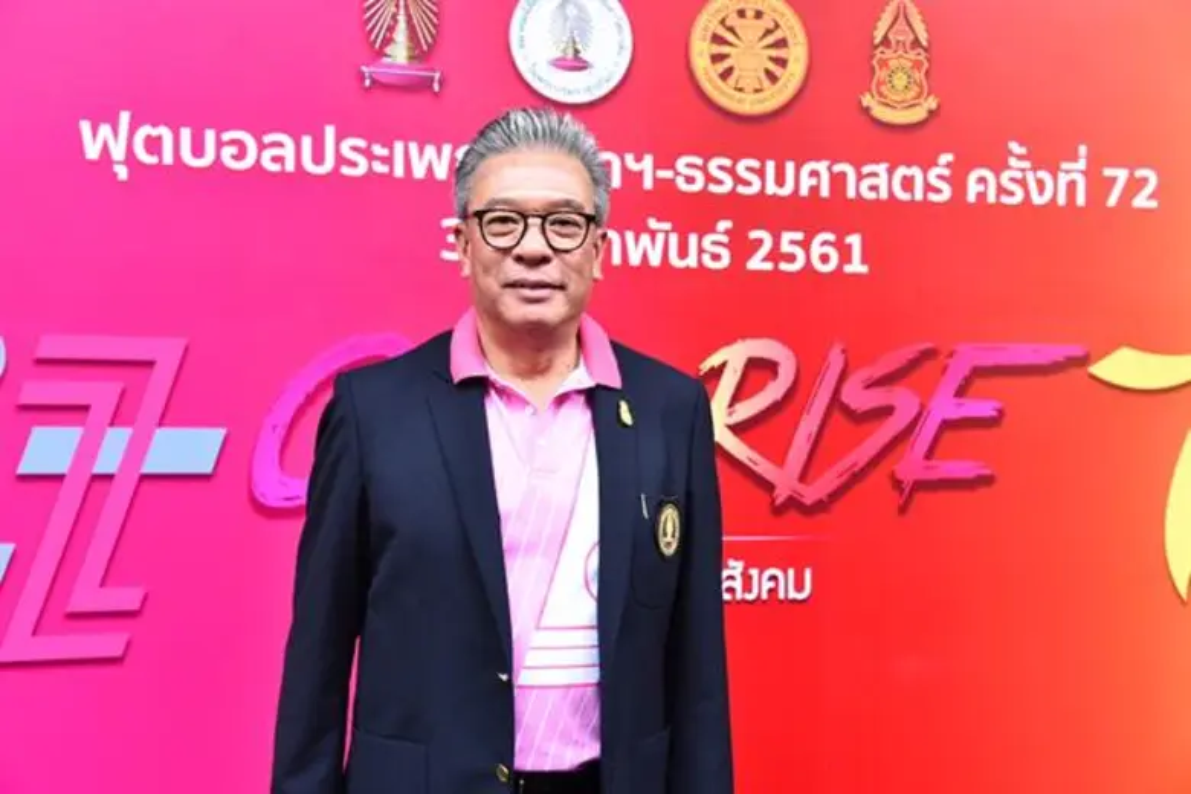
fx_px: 1522
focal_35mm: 46
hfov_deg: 42.7
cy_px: 397
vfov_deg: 29.2
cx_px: 596
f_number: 5.6
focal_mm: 46
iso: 800
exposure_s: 1/125
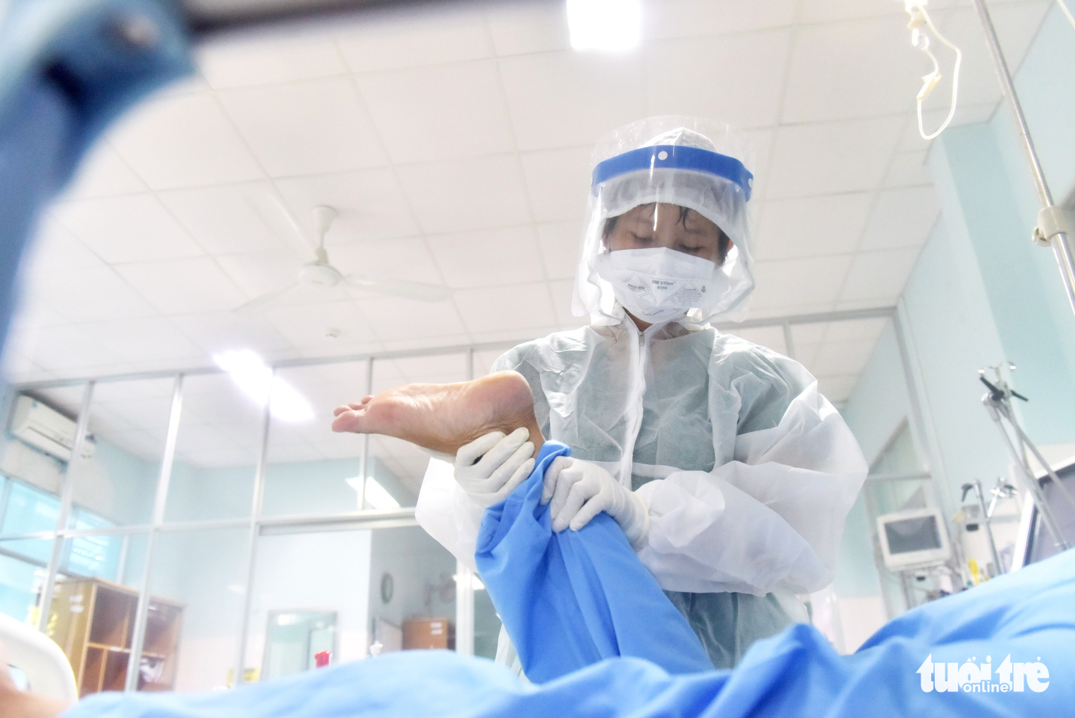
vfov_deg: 45.0
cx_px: 538
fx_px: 866
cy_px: 359
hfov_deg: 63.6
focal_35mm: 29
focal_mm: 29
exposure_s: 1/200
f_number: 5
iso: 2000
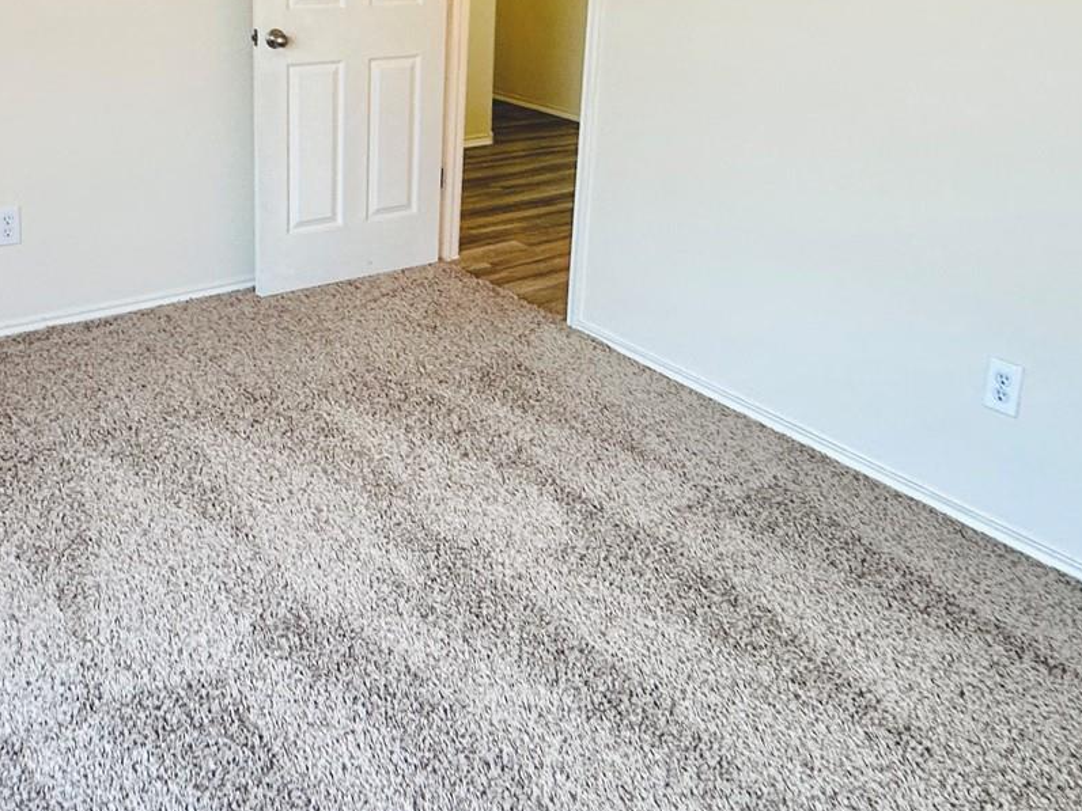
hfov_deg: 51.0
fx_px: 1125
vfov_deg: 38.1
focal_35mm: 36
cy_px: 158
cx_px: 427
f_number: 2.2
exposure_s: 1/60
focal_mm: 2.22
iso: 125
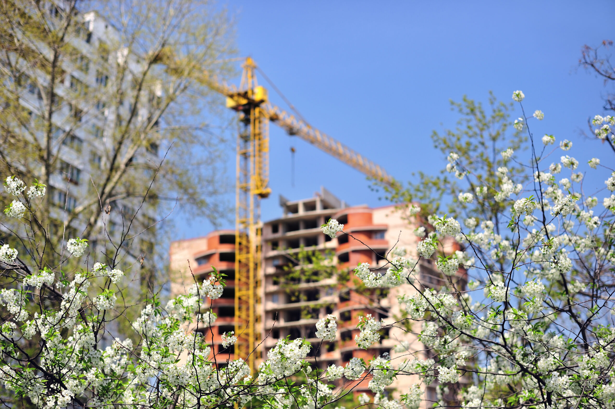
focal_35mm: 50
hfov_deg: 39.6
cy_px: 204
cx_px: 308
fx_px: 854
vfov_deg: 27.0
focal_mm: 50
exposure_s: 1/4000
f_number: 2.8
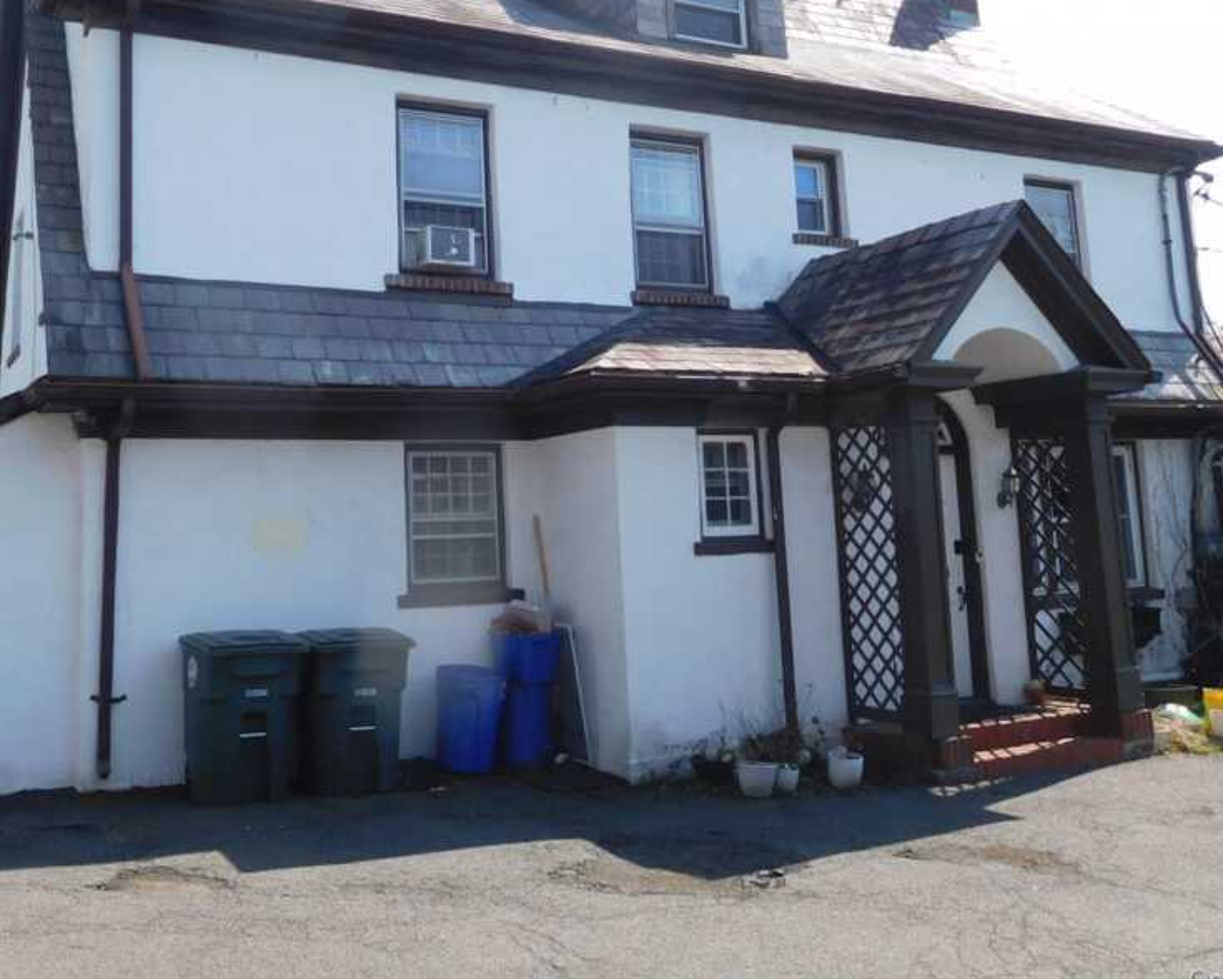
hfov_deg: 52.6
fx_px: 1231
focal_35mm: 34
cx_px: 506
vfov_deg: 43.0
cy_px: 360
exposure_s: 1/640
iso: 125
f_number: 3.4
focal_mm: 4.5
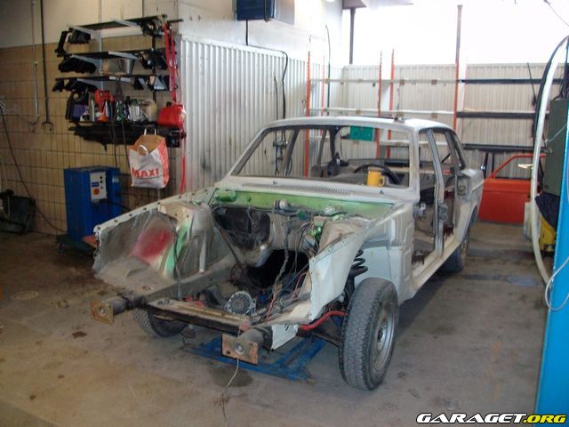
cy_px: 214
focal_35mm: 32
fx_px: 526
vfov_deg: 44.2
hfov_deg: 56.8
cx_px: 284
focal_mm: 5.7
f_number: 2.9
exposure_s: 1/40
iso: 189
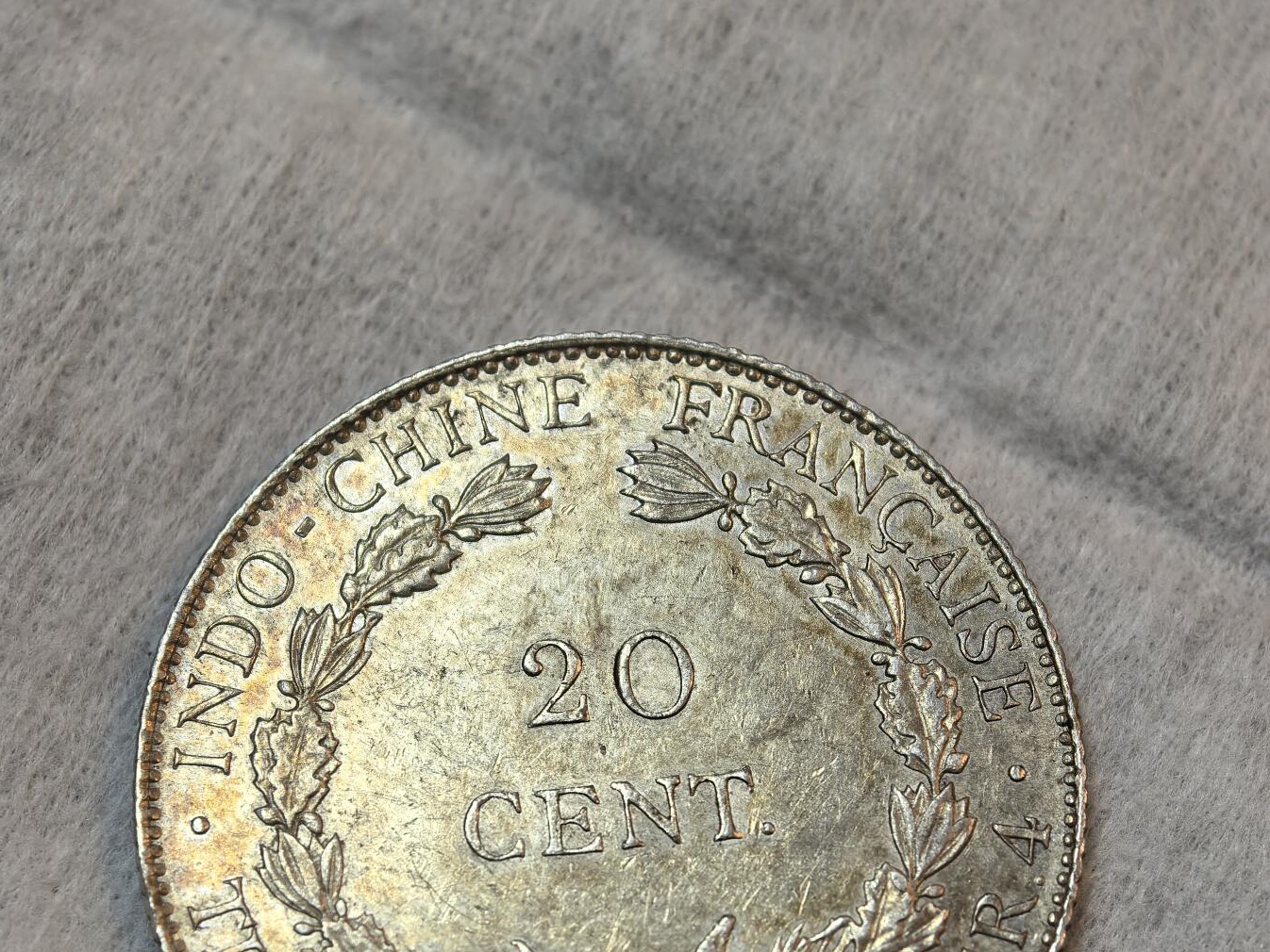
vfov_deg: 11.6
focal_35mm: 127
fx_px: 4660
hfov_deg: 15.5
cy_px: 724
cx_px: 634
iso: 160
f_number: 2.1
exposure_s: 1/100
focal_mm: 15
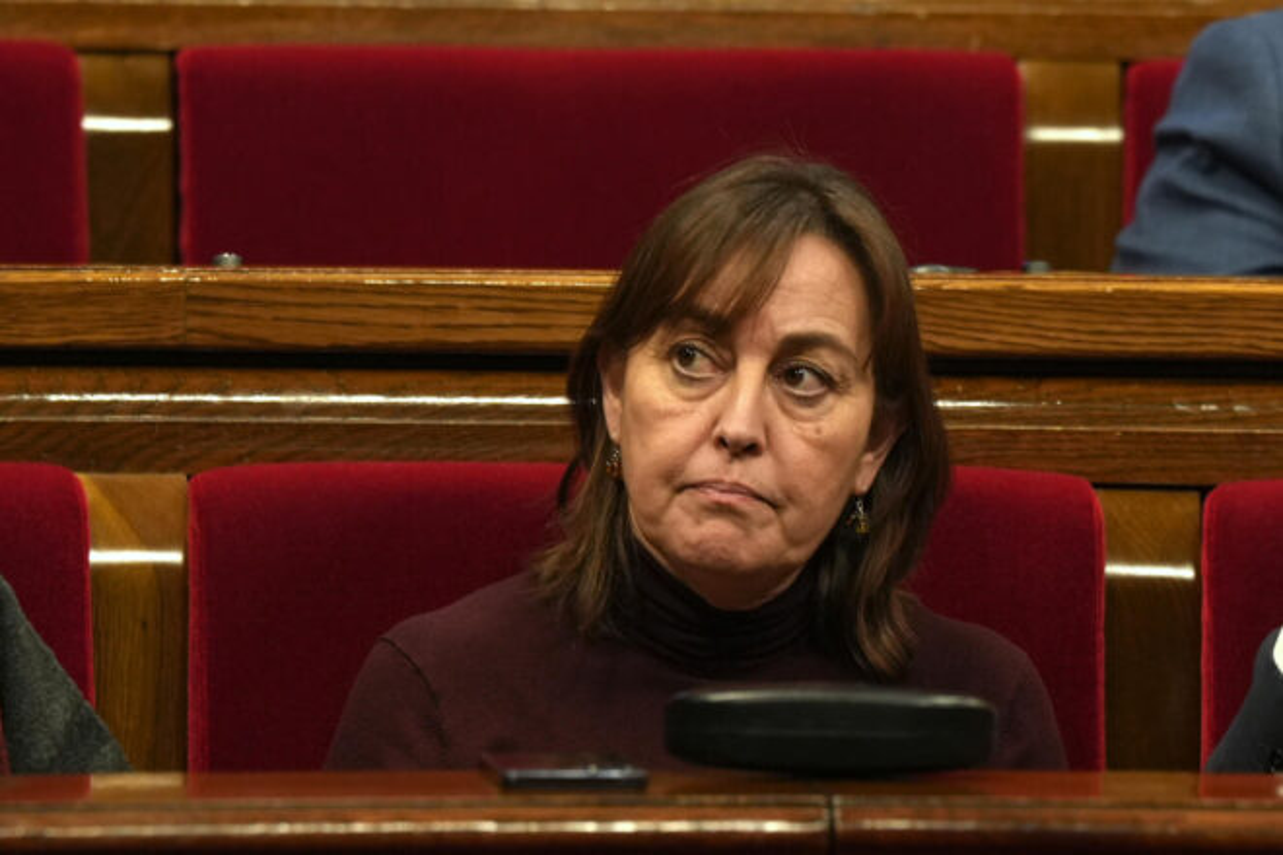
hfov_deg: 10.3
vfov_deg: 6.9
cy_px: 428
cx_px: 642
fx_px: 7127
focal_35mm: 200
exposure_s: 1/160
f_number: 4.5
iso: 2000
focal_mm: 200
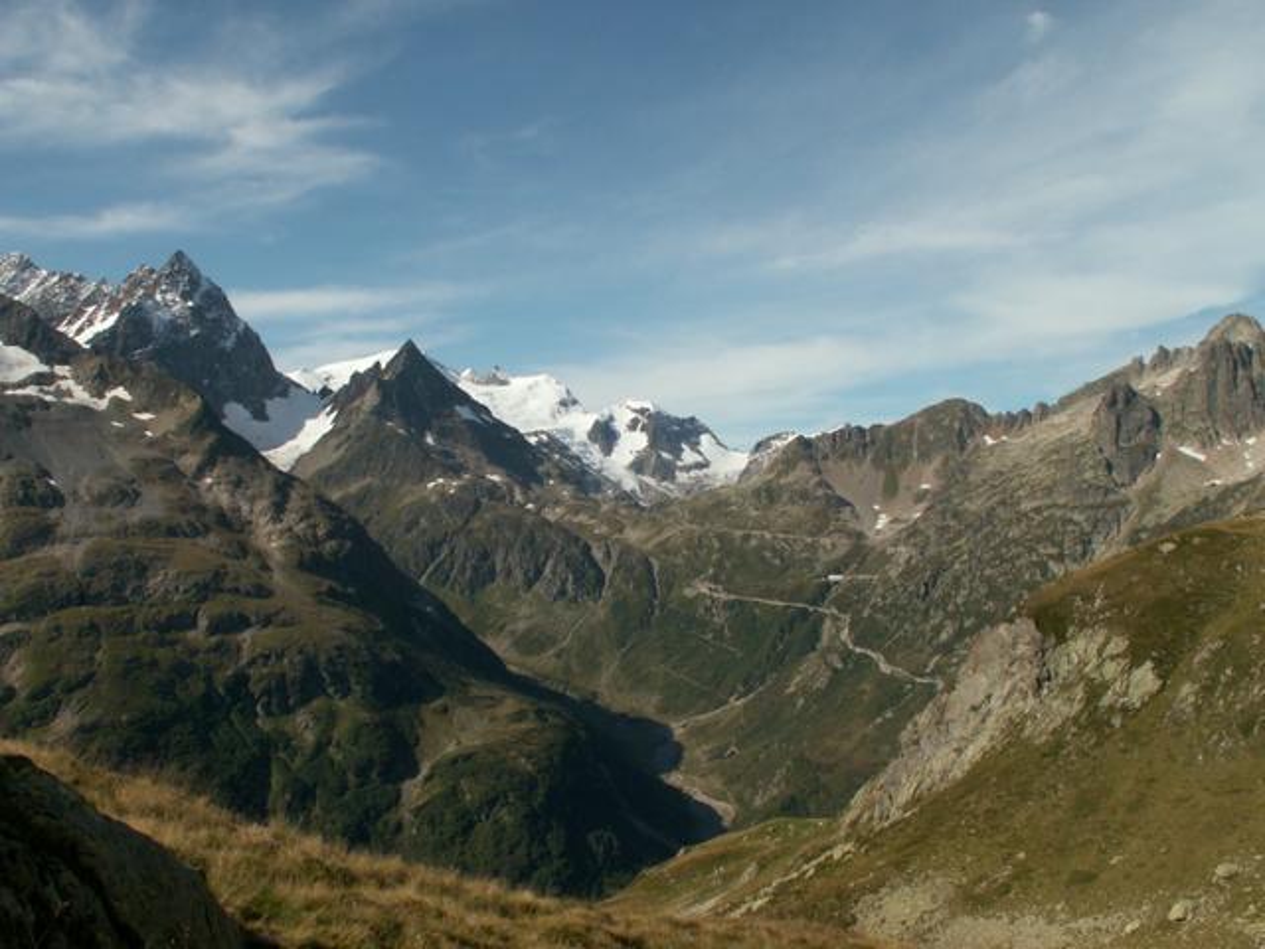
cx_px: 632
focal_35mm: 35
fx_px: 1279
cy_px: 474
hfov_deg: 52.6
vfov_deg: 40.7
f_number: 7.1
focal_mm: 5.86
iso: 50
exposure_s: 1/250
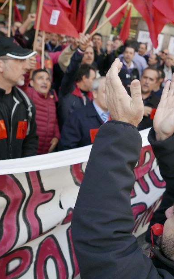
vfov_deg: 52.7
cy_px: 140
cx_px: 119
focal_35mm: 37
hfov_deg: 34.1
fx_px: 281
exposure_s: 1/1300
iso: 400
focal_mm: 10.9
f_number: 1.7
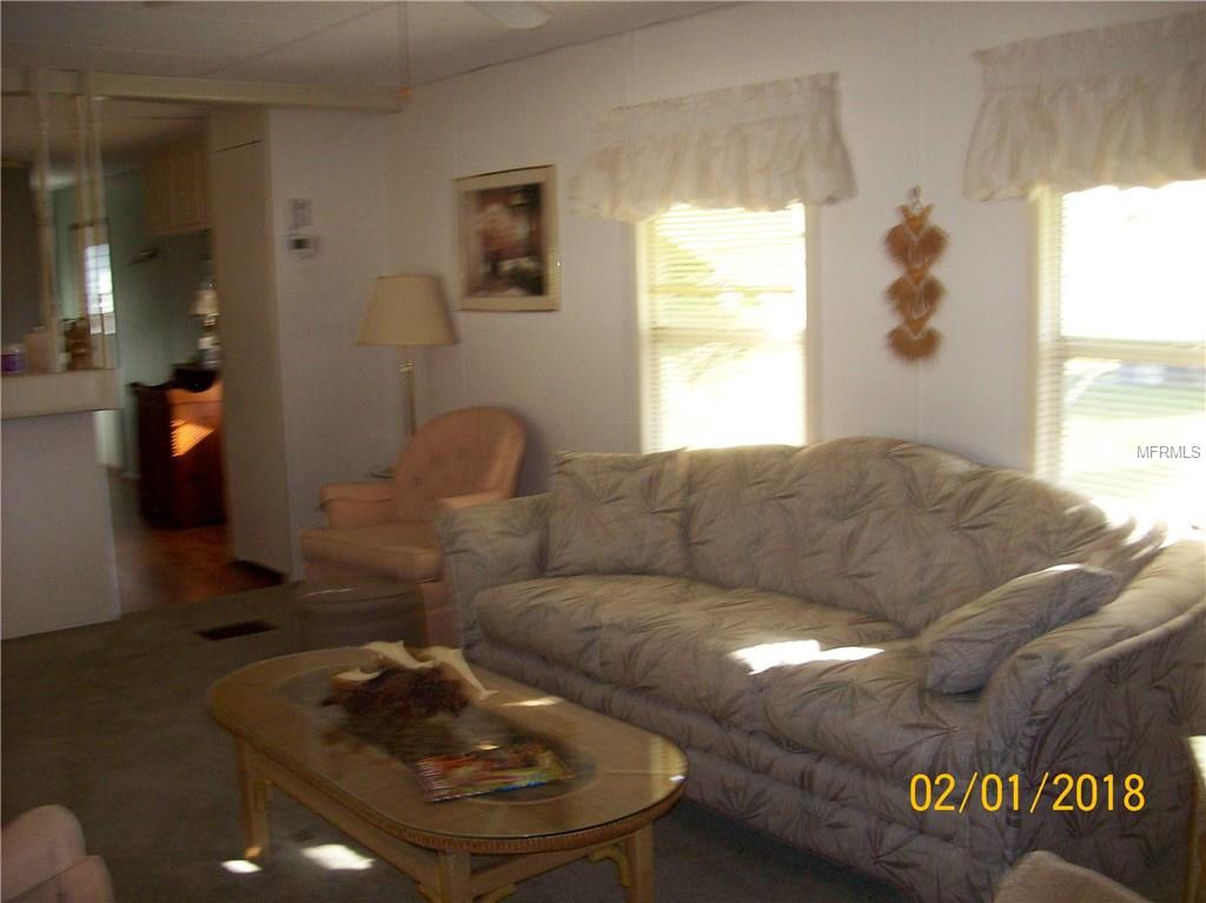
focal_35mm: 36
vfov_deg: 39.6
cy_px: 452
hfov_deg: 51.4
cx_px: 603
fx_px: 1254
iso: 140
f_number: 2.7
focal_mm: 6
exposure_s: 1/64
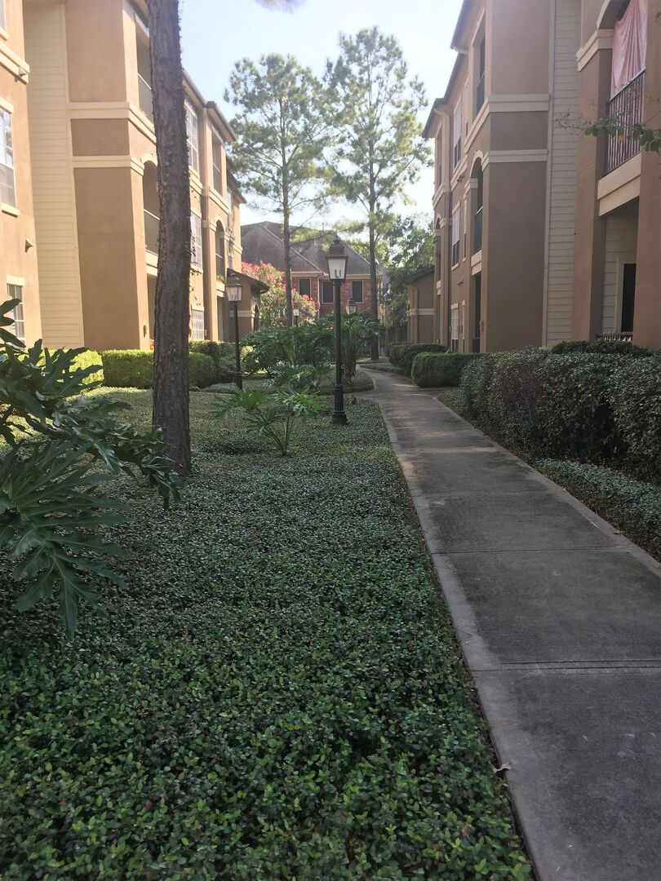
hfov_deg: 48.2
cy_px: 440
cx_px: 330
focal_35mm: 29
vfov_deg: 61.7
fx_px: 738
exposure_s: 1/501
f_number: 2.2
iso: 32
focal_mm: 4.2
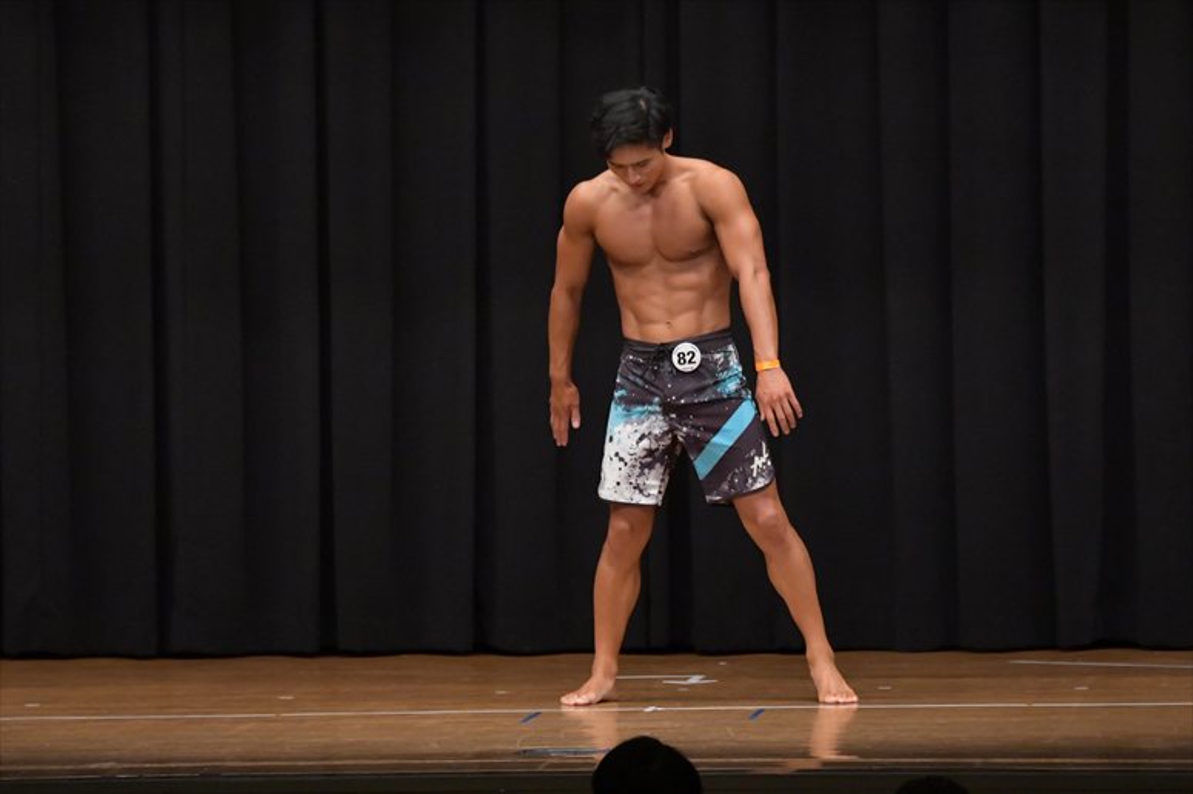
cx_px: 596
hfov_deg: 9.2
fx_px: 7453
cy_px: 397
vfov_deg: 6.1
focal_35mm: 225
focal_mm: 150
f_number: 5.6
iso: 6400
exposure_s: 1/400
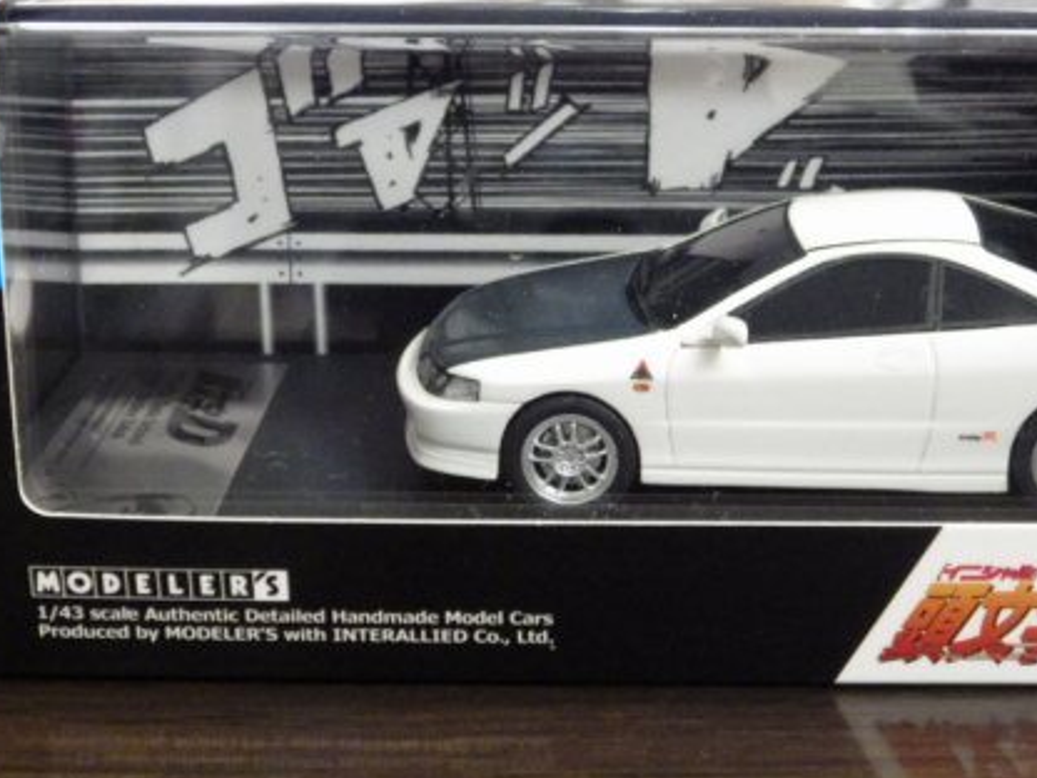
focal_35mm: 77
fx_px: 2307
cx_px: 683
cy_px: 232
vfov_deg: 19.1
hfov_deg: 25.2
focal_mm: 9
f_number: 3.8
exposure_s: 1/25
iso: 1000
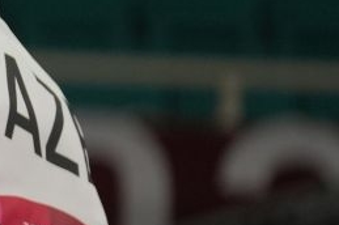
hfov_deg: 1.8
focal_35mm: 1148
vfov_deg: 1.2
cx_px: -806
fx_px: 10797
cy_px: 150
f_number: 2.8
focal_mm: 165
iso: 500
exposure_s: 1/1000
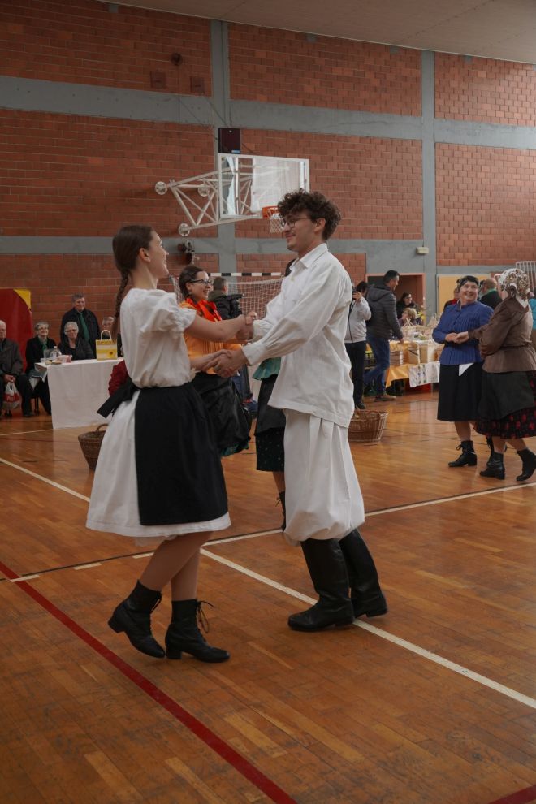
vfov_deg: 48.2
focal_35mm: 40
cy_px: 402
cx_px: 268
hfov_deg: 33.2
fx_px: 898
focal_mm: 26.8
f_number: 5
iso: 1000
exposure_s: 1/200
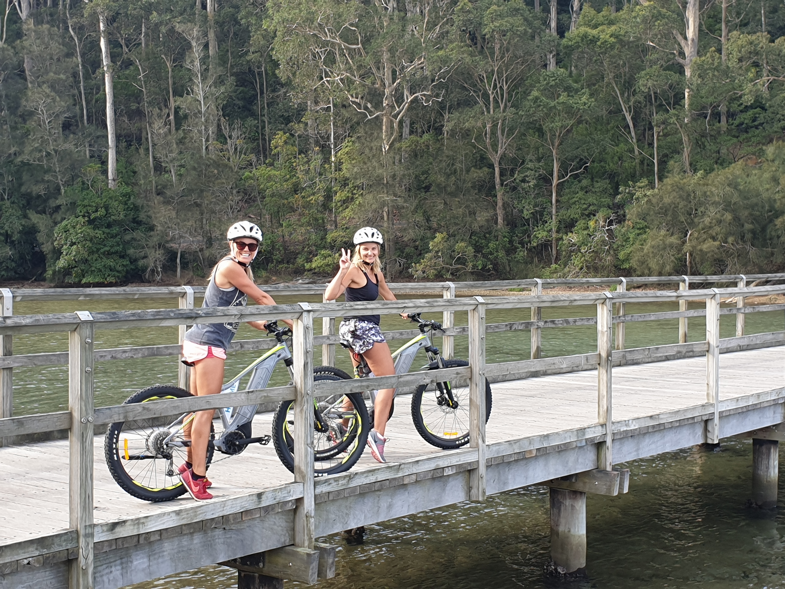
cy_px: 294
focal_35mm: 26
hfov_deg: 67.3
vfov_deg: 53.1
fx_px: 590
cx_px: 392
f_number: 2.4
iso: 50
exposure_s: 1/211
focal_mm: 4.3
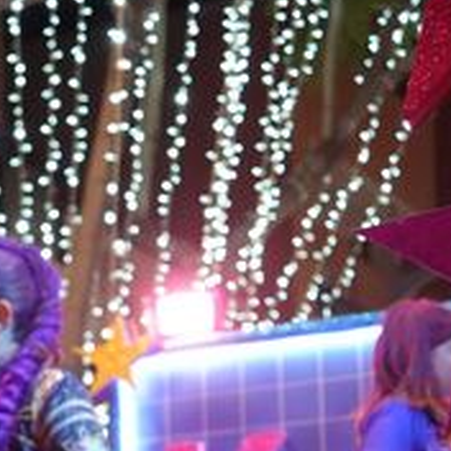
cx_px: -164
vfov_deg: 12.5
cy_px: 603
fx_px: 1990
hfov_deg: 12.5
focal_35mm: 135
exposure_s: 1/160
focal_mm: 35
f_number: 4
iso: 5000
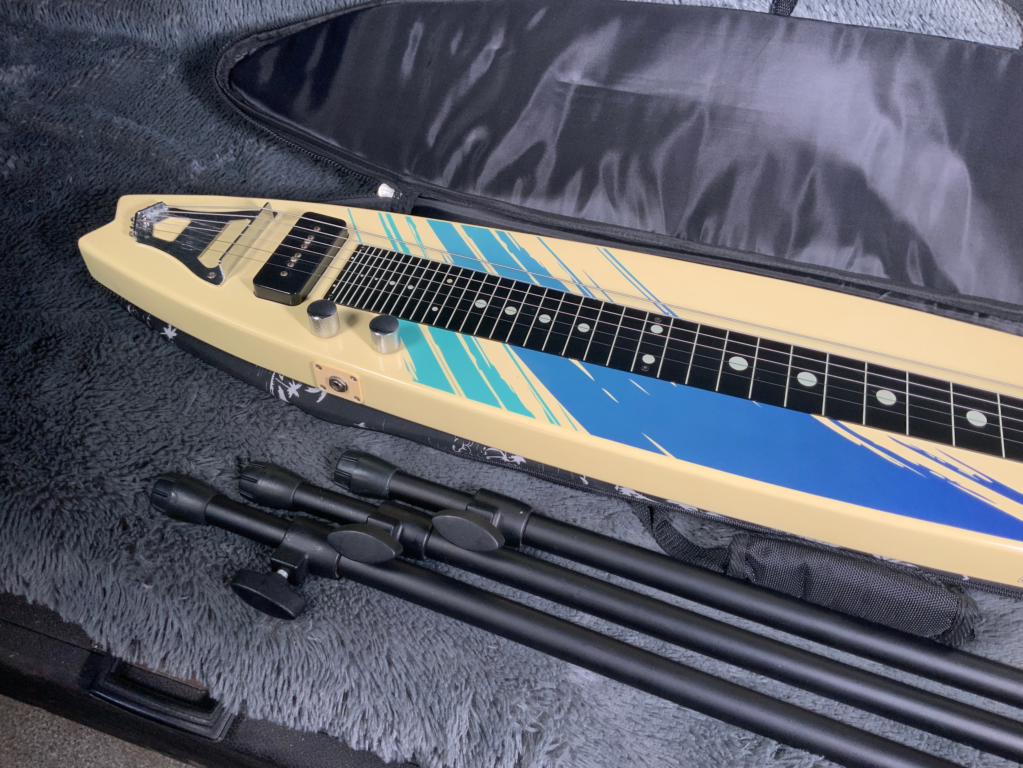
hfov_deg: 61.7
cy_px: 384
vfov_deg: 48.2
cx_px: 512
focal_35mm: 29
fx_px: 857
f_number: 1.8
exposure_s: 1/104
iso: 64
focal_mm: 3
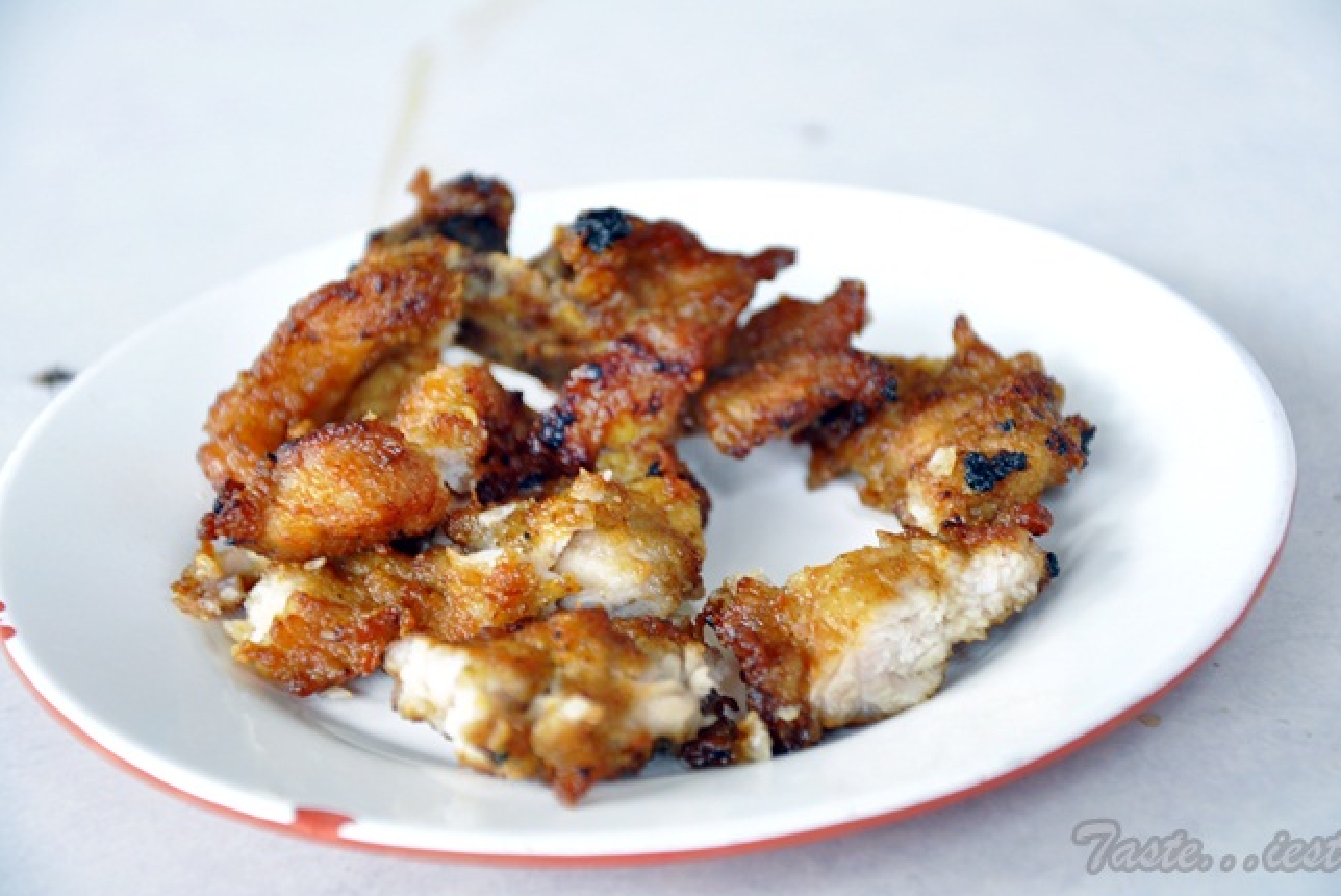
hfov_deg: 15.9
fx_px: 4789
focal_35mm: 129
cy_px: 448
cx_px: 675
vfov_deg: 10.7
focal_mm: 85
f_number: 5.6
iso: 320
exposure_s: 1/30
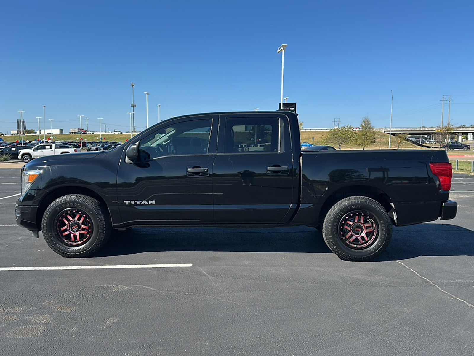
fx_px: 342
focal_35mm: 25
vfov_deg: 54.9
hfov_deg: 69.4
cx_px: 237
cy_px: 178
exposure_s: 1/3165
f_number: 1.78
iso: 80
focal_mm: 6.86
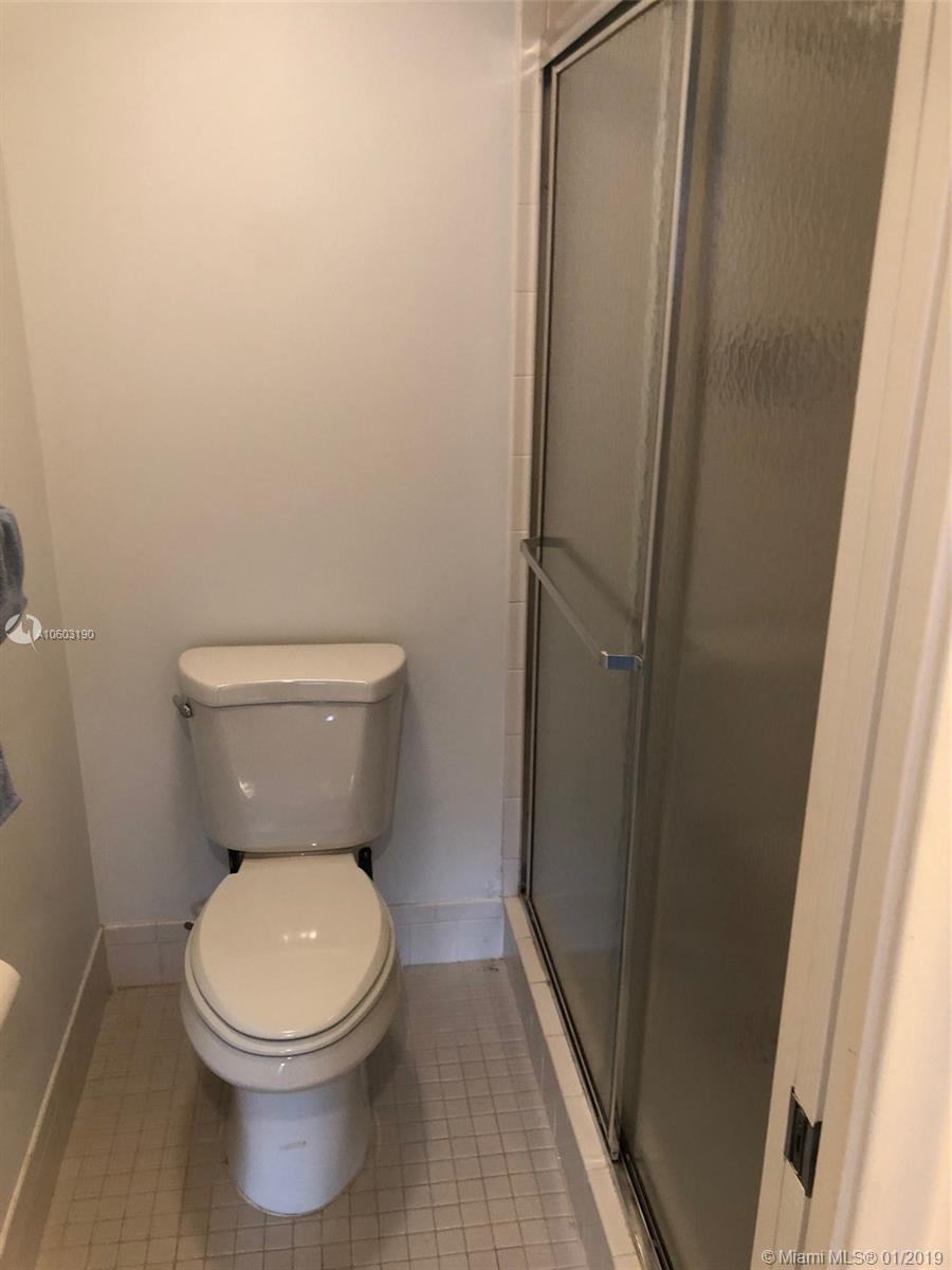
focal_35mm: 28
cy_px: 635
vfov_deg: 63.4
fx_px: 1027
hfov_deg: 49.7
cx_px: 476
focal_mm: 4
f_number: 1.8
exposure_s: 1/20
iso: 40
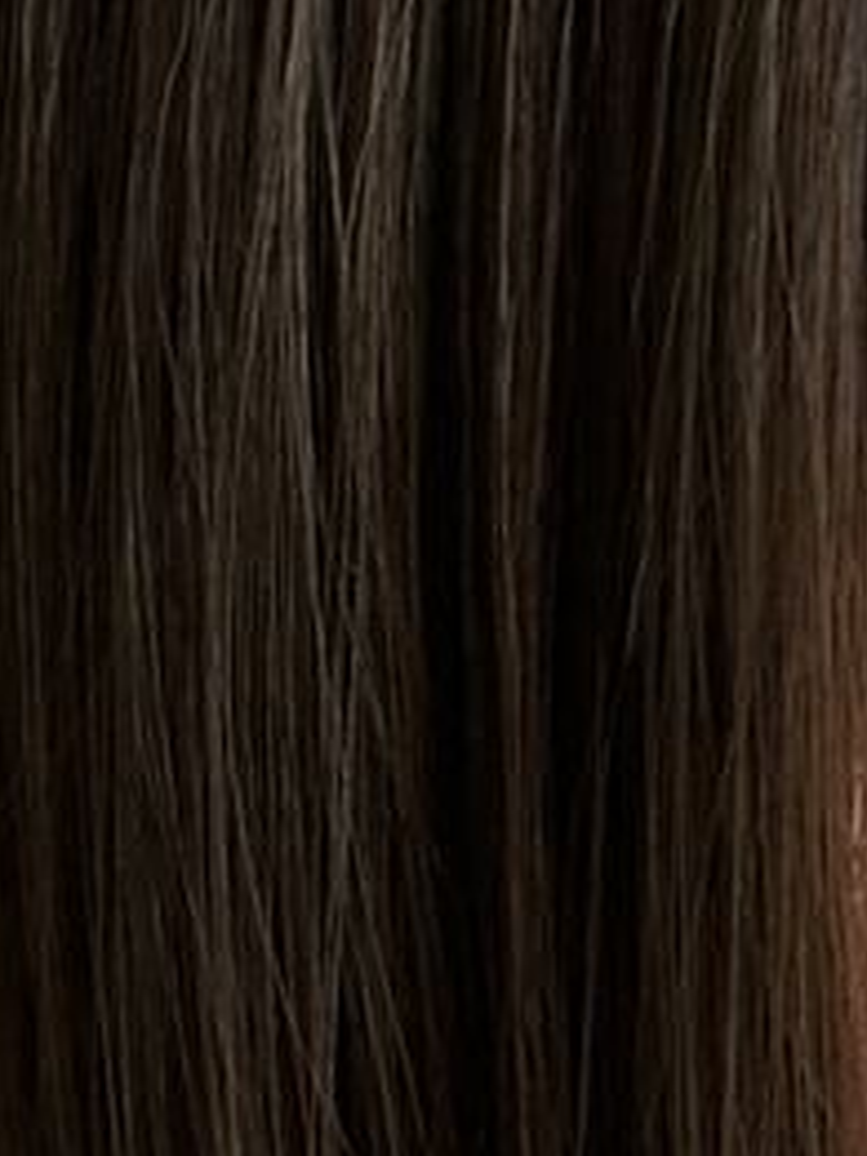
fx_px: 8215
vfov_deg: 8.0
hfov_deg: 6.0
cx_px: 1249
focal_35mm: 246
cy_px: 607
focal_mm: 6.86
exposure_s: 1/50
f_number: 1.78
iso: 250
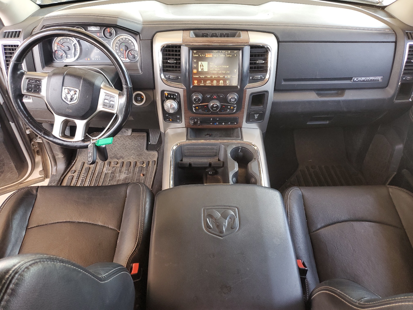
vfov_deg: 53.1
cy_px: 155
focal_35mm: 26
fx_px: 310
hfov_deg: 67.3
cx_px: 206
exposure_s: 1/60.2
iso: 96
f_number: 1.5
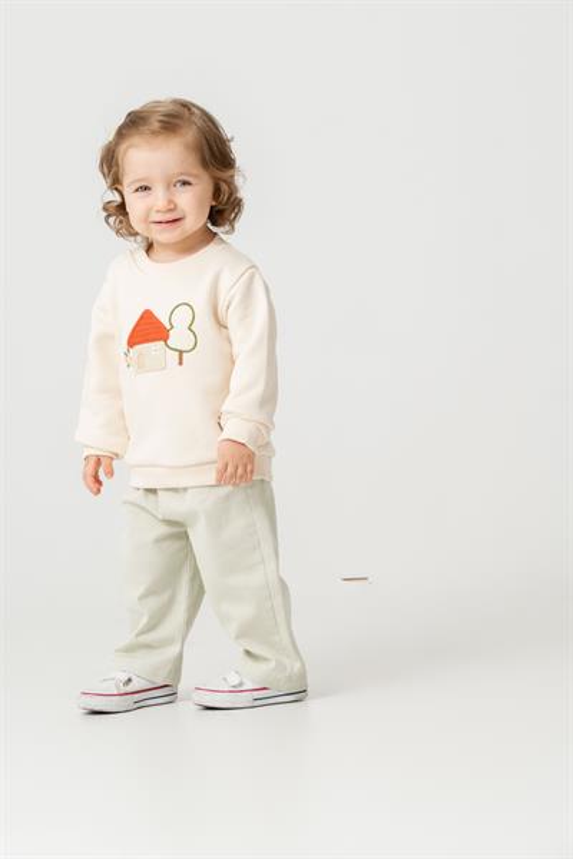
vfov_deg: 13.7
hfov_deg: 9.1
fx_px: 3581
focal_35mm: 150
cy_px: 430
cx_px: 286
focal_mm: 150
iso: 160
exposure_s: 1/160
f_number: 8
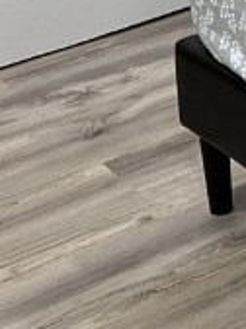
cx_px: 656
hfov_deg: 8.3
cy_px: -278
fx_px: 1503
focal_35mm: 158
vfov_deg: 11.5
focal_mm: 5.7
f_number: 1.5
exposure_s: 1/120
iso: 125
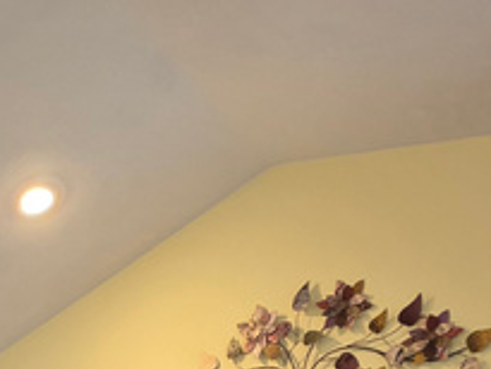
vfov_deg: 15.5
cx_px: -29
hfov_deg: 27.6
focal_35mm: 65
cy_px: 824
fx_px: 923
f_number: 1.9
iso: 160
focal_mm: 2.2
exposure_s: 1/60
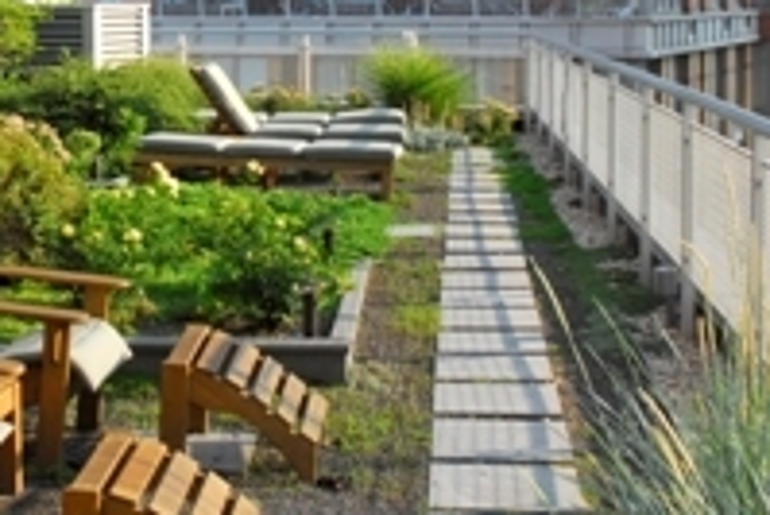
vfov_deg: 16.5
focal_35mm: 81
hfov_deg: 24.6
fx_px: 1734
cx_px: 139
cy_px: -4
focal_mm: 24
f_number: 16
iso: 400
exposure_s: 1/60
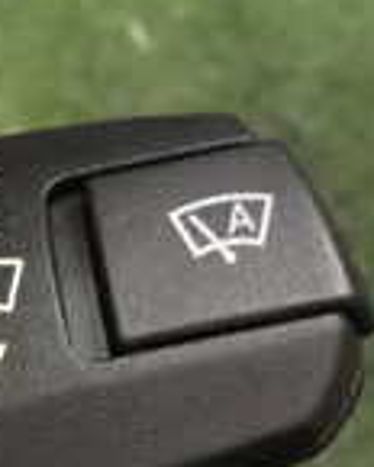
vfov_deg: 19.0
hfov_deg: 15.0
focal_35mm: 101
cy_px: 296
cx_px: 16
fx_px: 1397
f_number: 2
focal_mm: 4.5
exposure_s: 1/80
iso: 2500
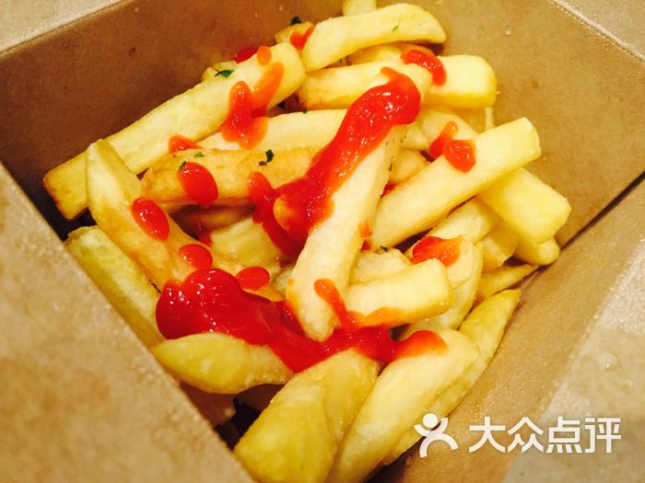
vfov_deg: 48.2
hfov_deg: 61.7
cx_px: 322
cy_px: 242
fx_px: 540
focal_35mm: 29
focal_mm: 4.15
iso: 160
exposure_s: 1/30
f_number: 2.2
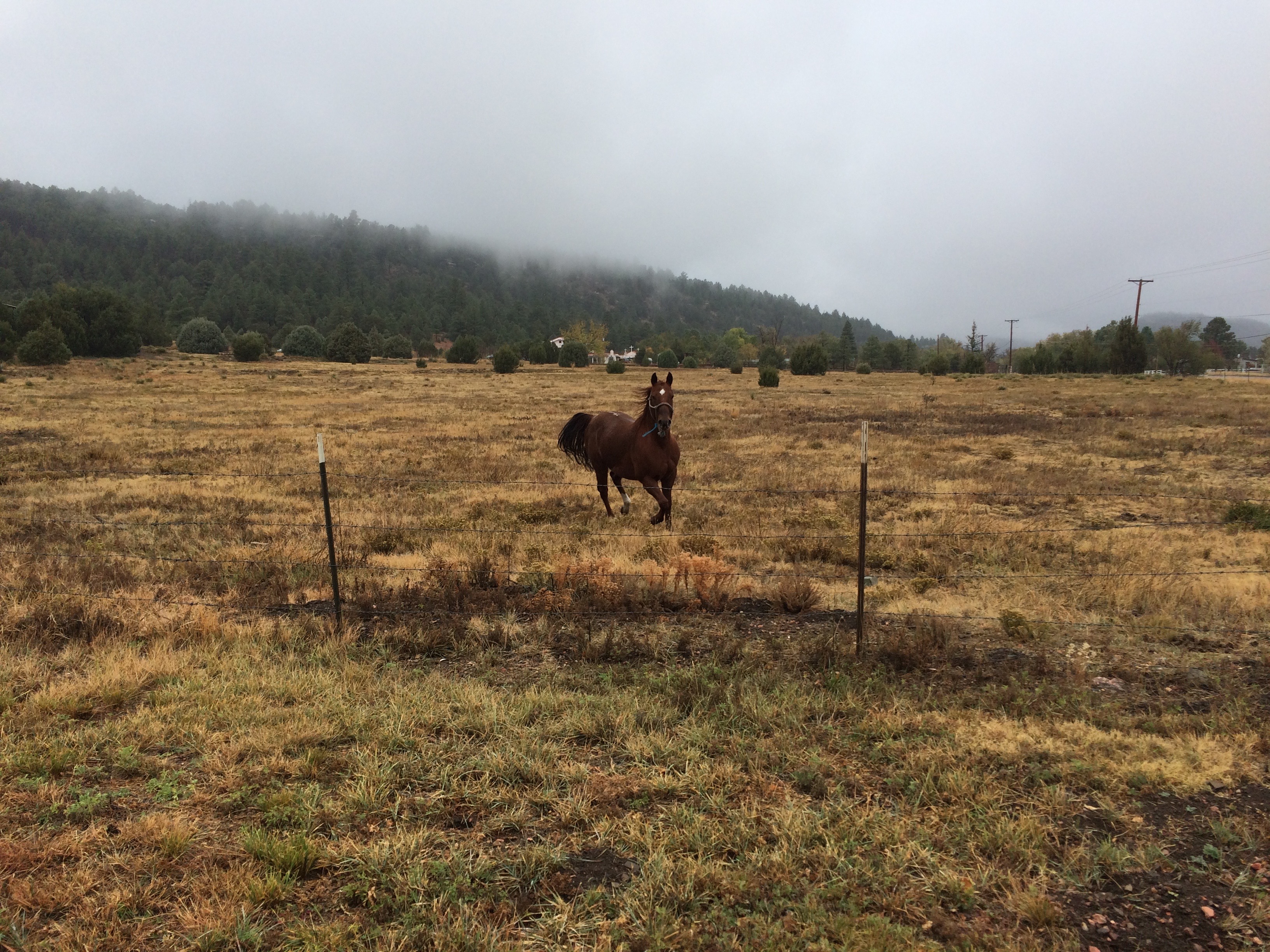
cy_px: 476
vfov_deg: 48.2
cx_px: 635
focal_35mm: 29
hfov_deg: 61.7
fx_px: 1064
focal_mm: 4.15
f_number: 2.2
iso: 32
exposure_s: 1/554
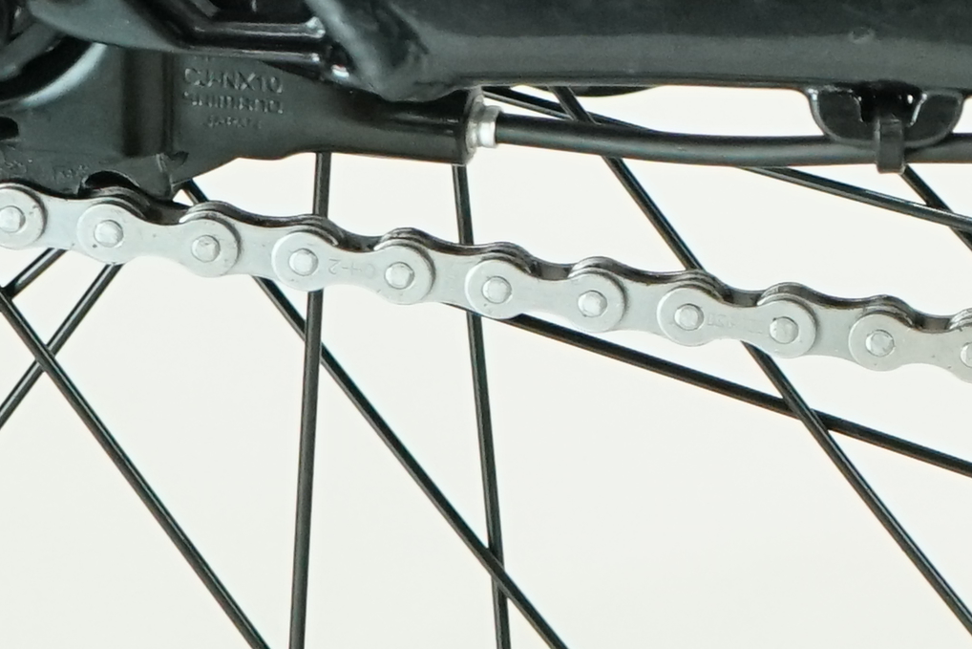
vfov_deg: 6.3
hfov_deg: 8.7
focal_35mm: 218
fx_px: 5886
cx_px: 2148
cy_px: 16
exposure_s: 1/200
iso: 2500
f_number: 6.3
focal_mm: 37
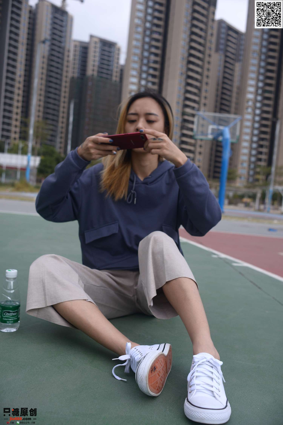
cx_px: 142
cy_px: 212
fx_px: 412
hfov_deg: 37.9
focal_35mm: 35
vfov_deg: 54.4
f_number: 5.6
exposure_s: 1/2500
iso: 400
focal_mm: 35
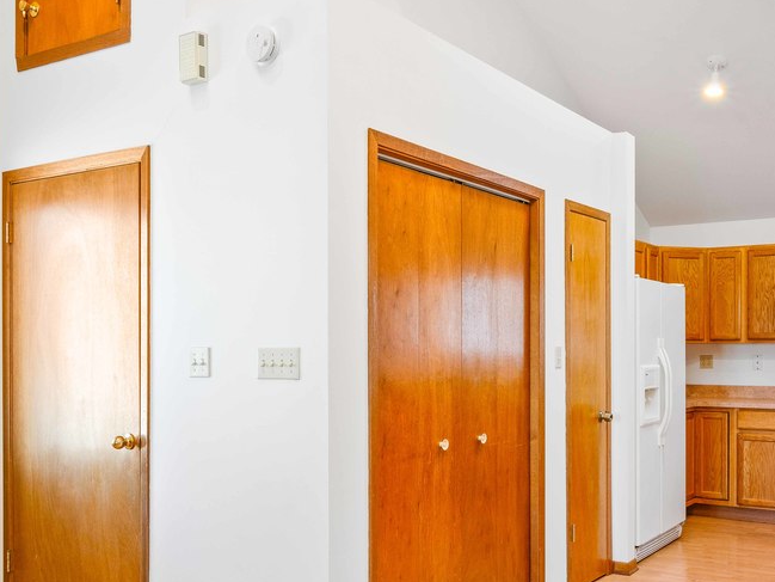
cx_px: 537
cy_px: 353
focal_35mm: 36
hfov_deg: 50.1
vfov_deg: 39.5
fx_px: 806
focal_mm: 15
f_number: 11
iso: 160
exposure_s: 1/2.5
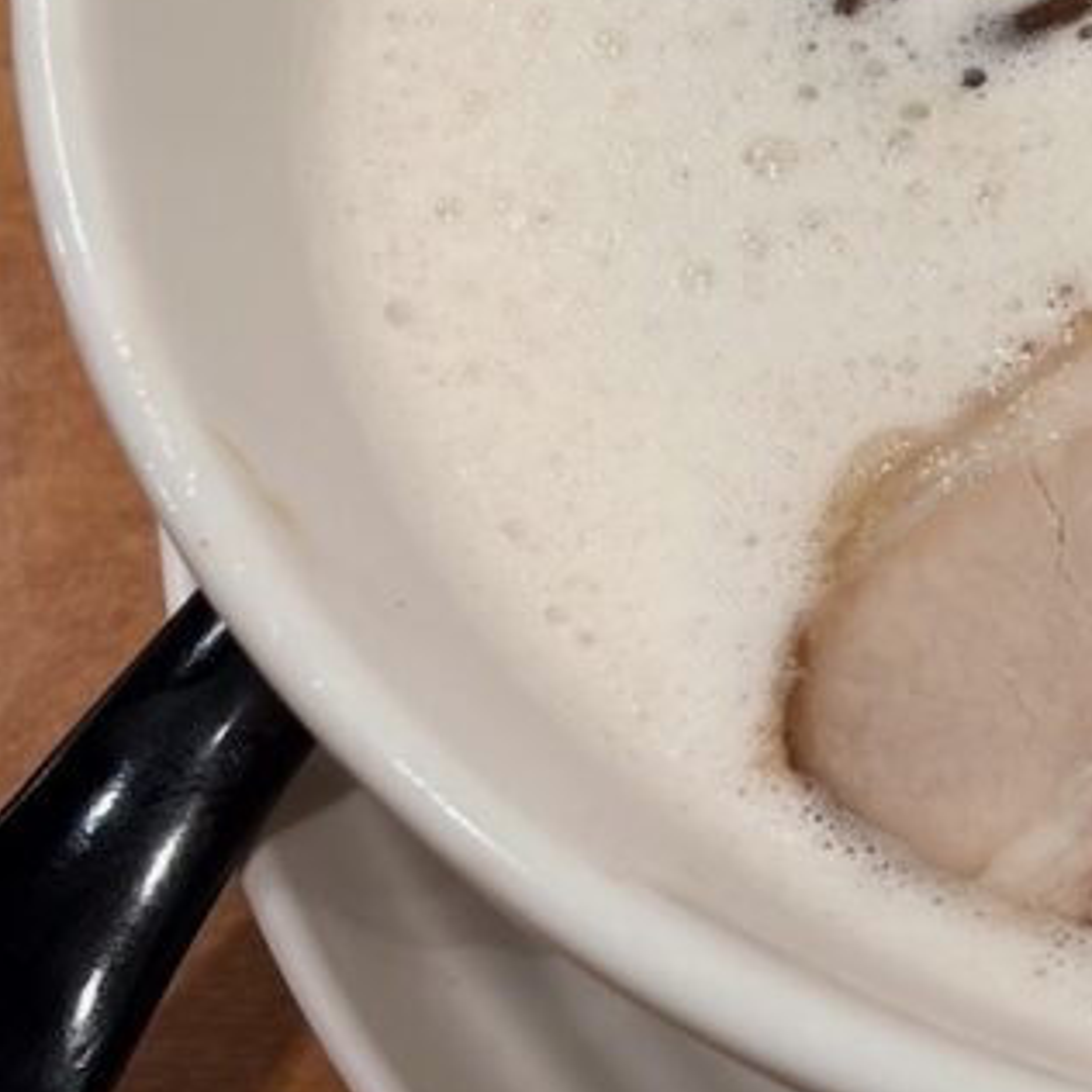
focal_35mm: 149
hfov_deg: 11.2
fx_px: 5318
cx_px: 1655
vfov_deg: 11.6
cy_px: 3
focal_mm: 5.96
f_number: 1.6
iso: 32
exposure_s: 1/50
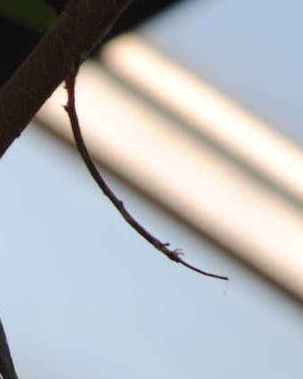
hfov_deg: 1.4
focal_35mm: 1087
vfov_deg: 1.8
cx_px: -177
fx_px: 12185
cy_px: 194
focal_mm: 200
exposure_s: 1/125
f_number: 5.6
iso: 100
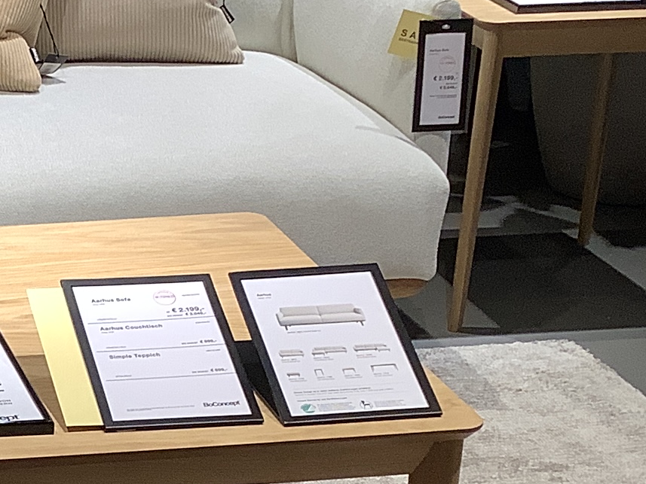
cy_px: 533
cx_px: -181
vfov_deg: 12.3
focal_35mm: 118
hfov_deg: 15.9
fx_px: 2202
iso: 64
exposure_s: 1/60
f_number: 2.4
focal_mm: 3.3
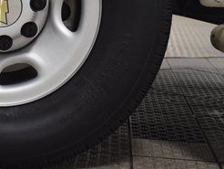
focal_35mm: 131
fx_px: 850
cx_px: 7
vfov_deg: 11.2
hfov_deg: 14.8
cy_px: 10
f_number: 6.3
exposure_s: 1/60
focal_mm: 35
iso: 1600
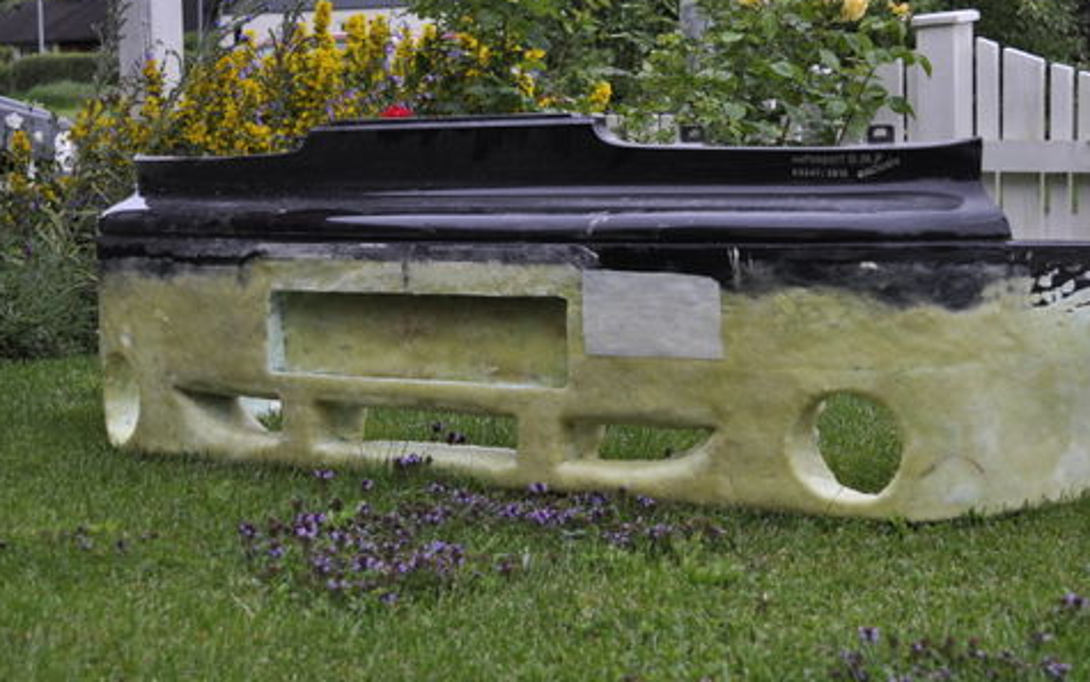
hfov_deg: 29.3
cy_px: 362
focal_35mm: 70
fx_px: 2080
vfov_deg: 18.6
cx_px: 620
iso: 640
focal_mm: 34
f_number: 5
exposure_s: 1/125
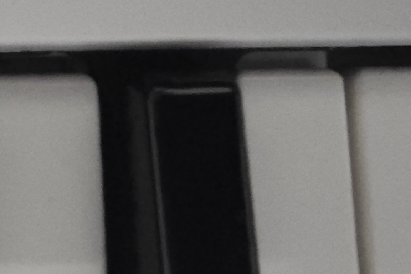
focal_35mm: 85
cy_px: -219
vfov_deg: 14.2
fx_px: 970
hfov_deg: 20.8
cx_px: -180
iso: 2500
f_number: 1.8
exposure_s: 1/14.3
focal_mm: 2.03
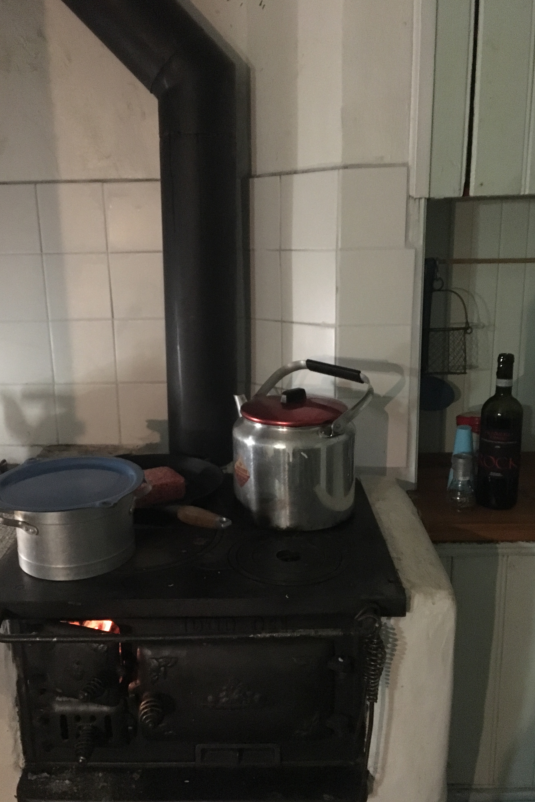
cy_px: 411
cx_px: 239
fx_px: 691
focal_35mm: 31
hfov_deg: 42.3
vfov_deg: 60.3
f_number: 2.2
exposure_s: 1/17
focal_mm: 4.15
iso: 800
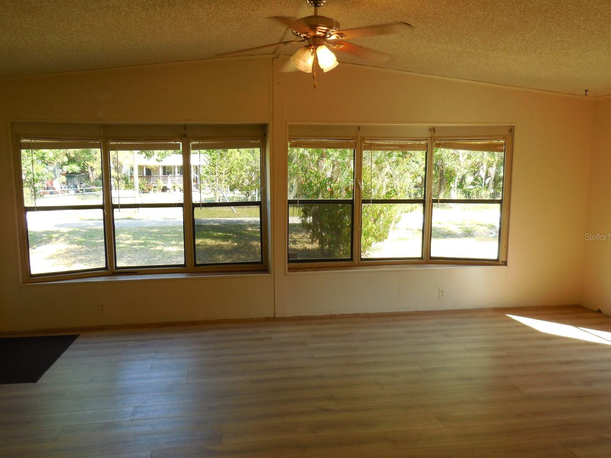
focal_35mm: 28
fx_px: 494
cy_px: 236
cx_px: 283
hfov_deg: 63.4
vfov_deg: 49.7
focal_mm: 4.5
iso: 125
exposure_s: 1/160
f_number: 3.1
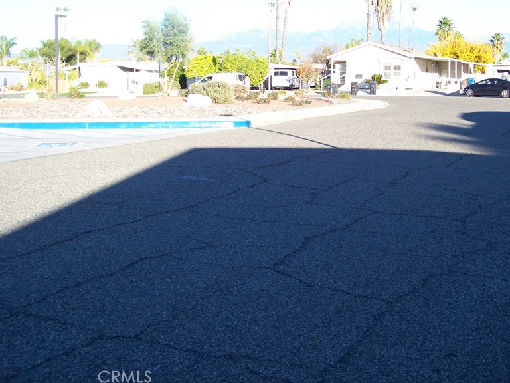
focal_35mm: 44
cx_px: 325
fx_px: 648
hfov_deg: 42.6
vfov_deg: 32.6
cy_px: 131
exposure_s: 1/250
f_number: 2.8
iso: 64
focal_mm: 5.85
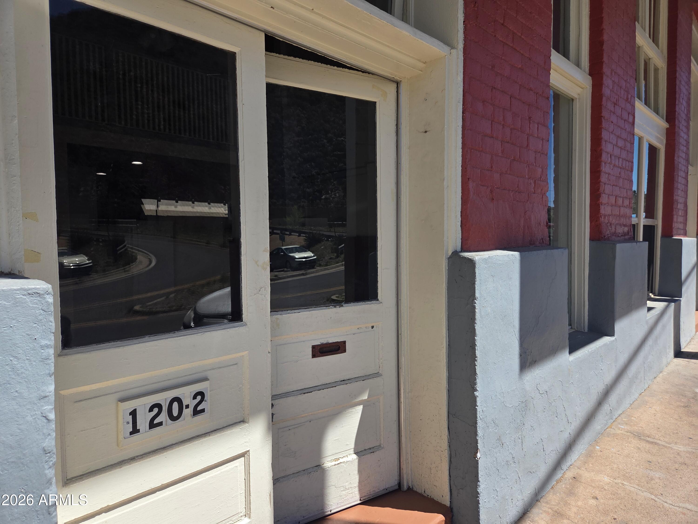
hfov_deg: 73.9
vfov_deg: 58.9
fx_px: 464
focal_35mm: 23
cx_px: 349
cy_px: 262
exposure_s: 1/3747
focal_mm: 5.4
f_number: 1.8
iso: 80
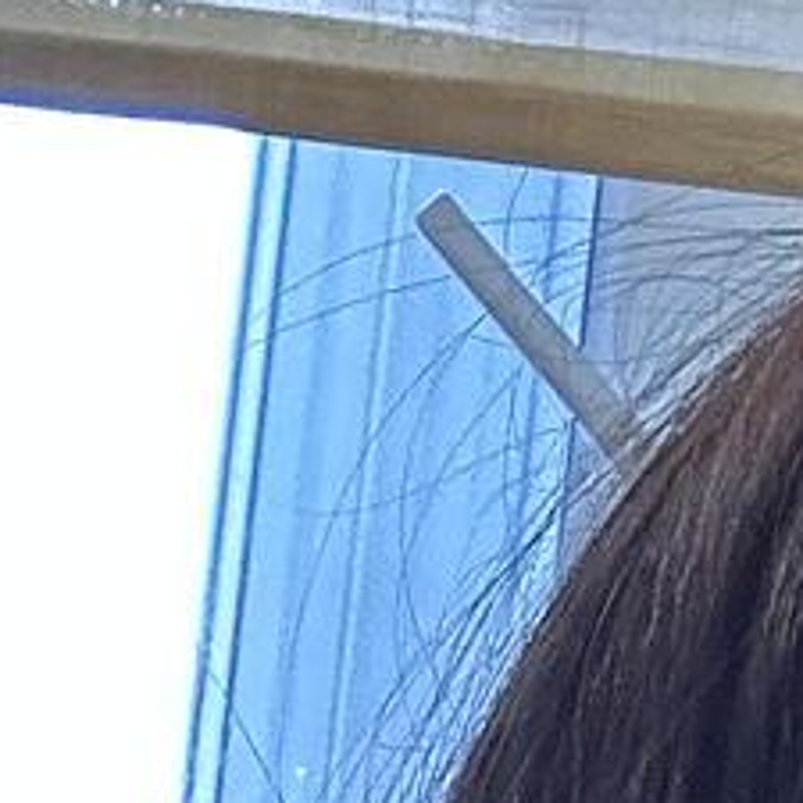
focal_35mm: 151
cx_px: 1499
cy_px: 2045
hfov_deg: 10.8
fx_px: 3963
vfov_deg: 9.9
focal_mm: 2.69
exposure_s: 1/33
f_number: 1.9
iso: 250
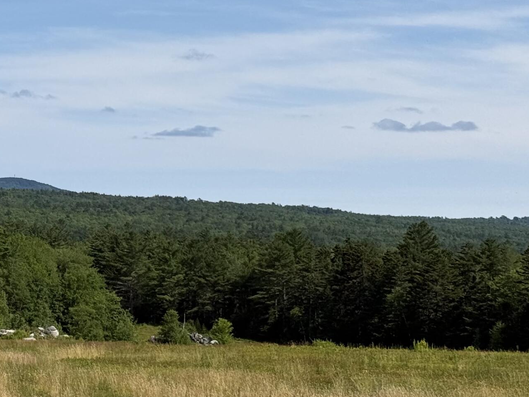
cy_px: 152
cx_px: -12
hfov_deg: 17.0
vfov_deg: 13.1
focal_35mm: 113
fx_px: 1727
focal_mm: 6.76
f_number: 1.78
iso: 64
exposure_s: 1/7143
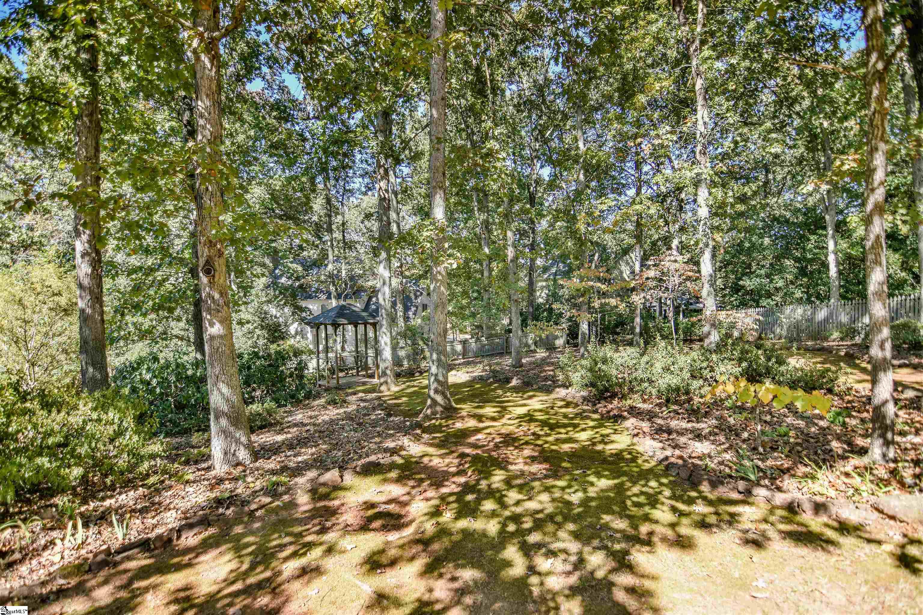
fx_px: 423
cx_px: 462
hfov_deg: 95.0
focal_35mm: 16
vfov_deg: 72.1
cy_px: 308
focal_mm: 11
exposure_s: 1/400
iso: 160
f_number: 2.8
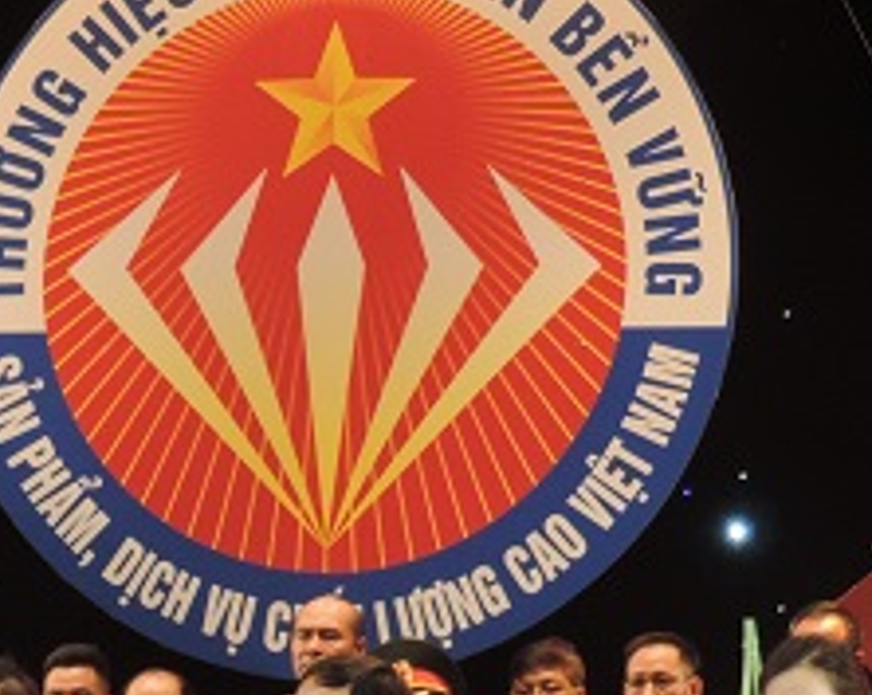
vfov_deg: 7.7
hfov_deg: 9.7
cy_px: 793
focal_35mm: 198
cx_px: -47
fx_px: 5103
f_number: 3.9
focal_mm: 13.3
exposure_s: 1/40
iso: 400
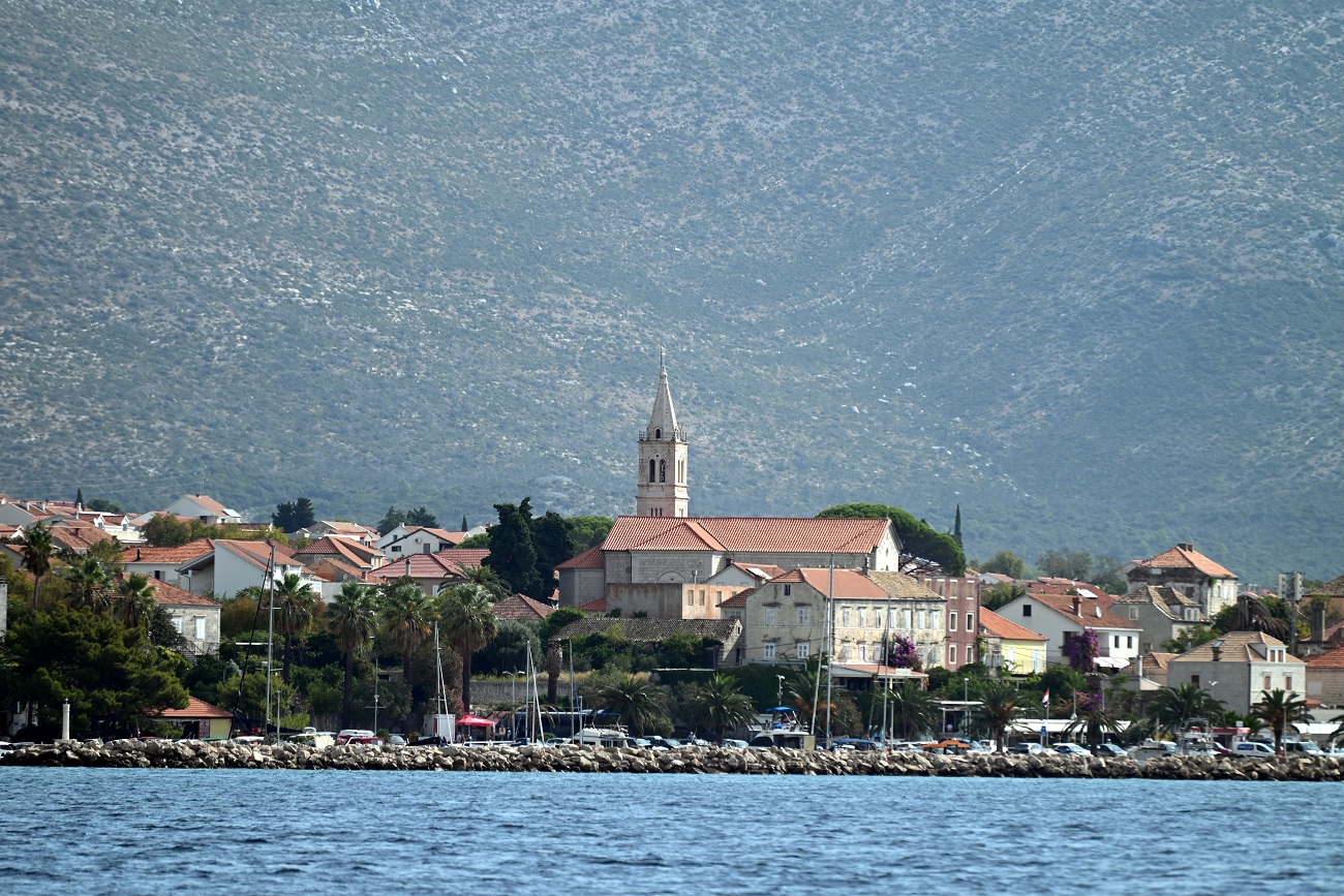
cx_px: 672
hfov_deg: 6.9
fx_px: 11200
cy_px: 448
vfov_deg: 4.6
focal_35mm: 300
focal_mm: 300
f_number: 5.6
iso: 160
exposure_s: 1/1000
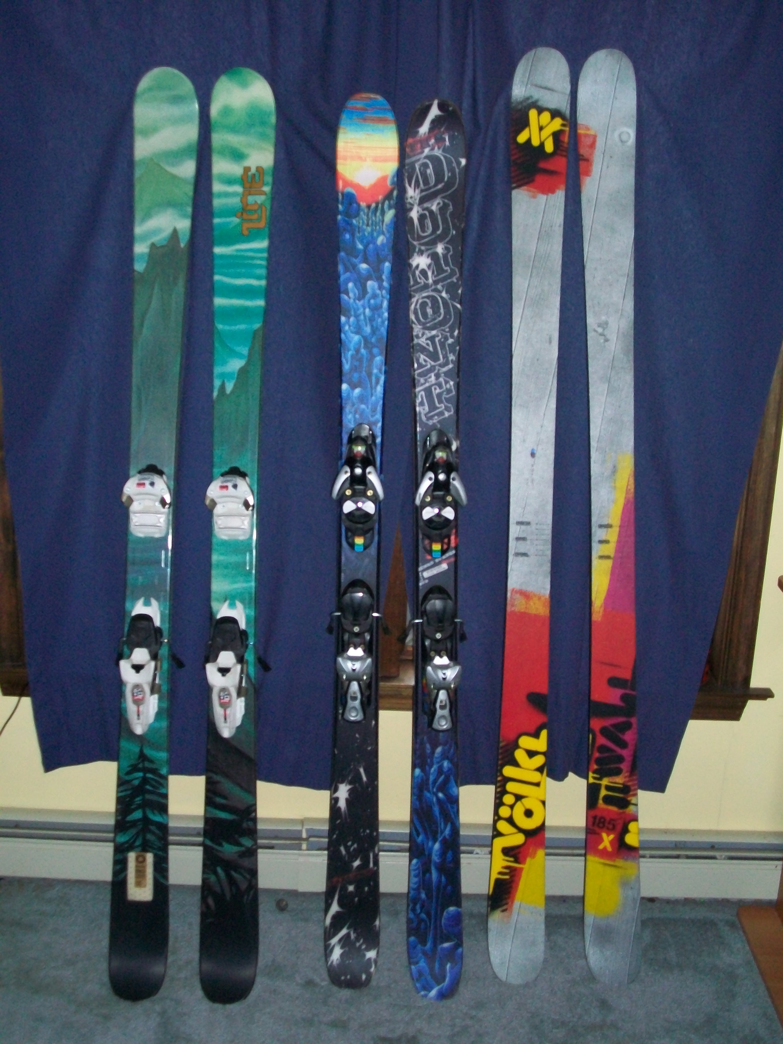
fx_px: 1206
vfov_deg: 46.8
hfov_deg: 36.0
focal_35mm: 40
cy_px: 522
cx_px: 392
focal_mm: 7.1
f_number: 3.2
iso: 160
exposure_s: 1/60
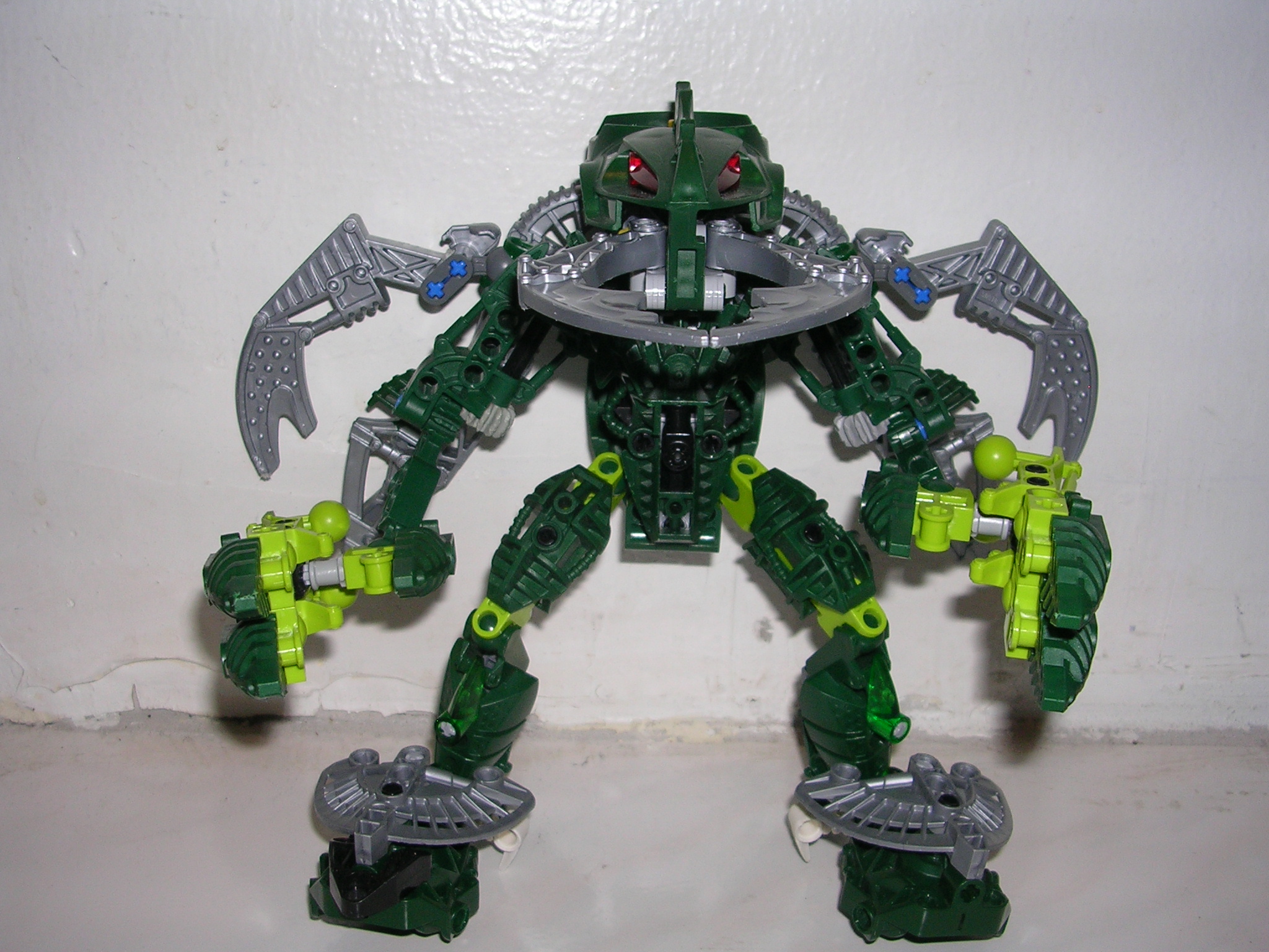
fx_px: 1393
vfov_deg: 37.7
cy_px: 476
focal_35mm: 38
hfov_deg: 49.0
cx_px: 634
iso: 50
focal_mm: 5.8
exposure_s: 1/60.1
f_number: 2.8
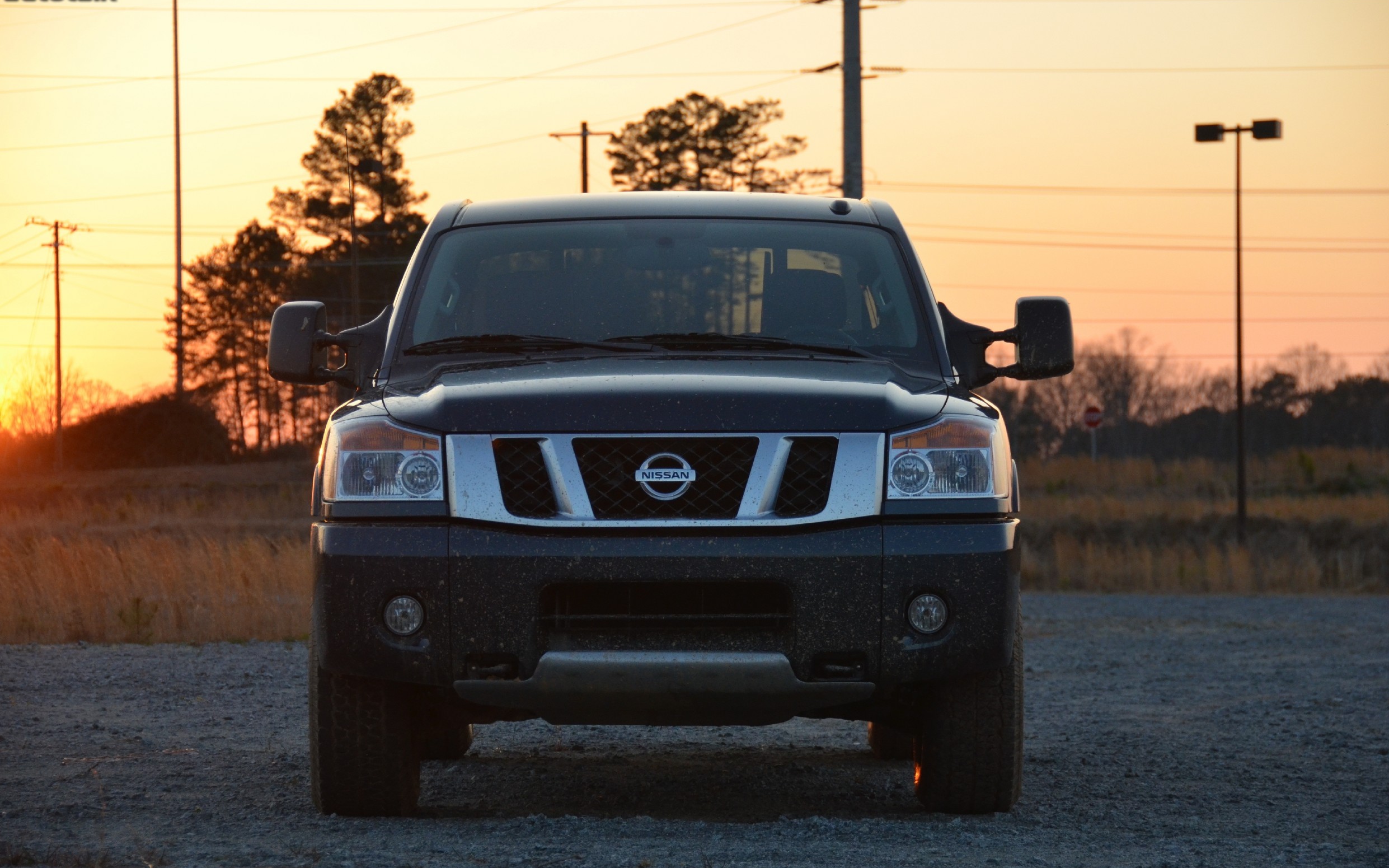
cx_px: 691
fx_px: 4769
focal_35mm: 126
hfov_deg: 16.6
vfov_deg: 10.4
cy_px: 440
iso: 800
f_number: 5
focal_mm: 82
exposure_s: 1/800
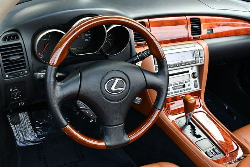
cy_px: 84
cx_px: 125
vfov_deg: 33.5
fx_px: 278
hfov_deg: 48.4
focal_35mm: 40
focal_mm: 20
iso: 400
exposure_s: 1/250
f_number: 5
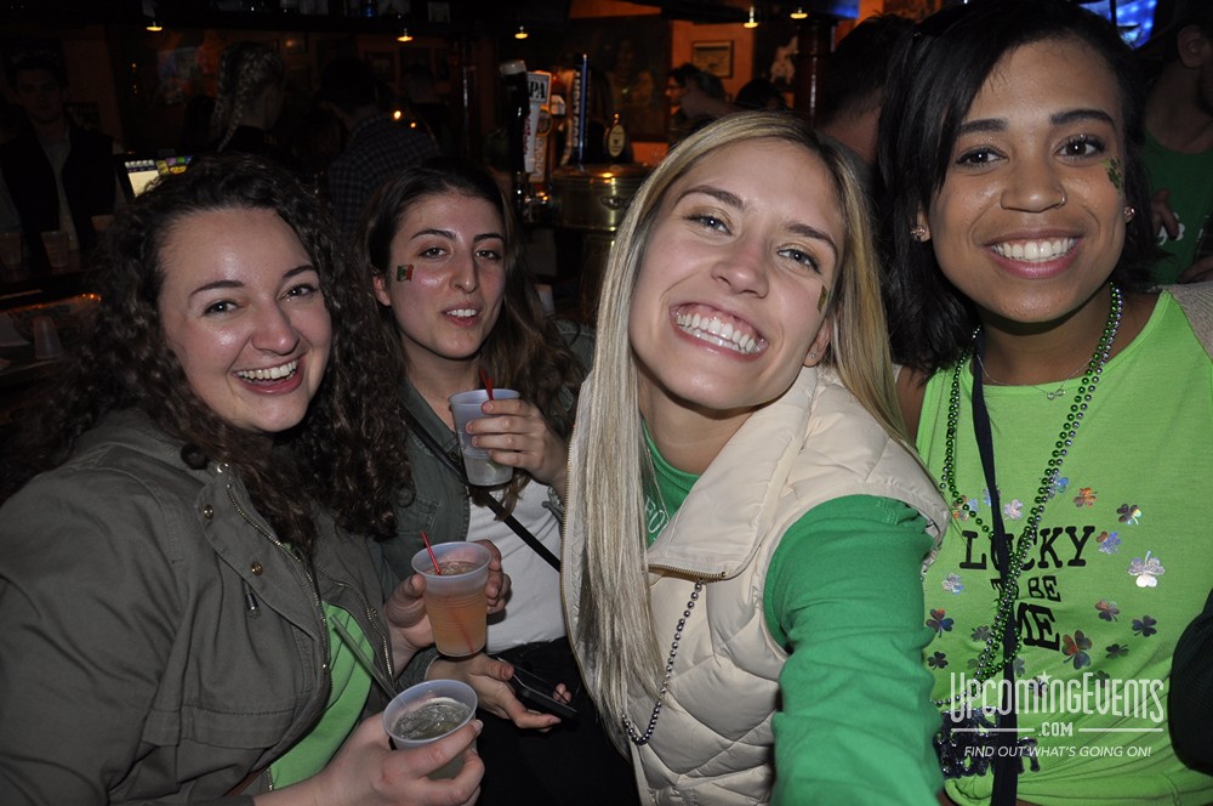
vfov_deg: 47.8
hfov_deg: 67.4
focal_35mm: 27
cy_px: 403
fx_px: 909
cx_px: 606
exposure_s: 1/60
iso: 400
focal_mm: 18
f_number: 3.5
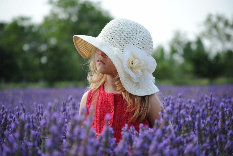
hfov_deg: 16.1
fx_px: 826
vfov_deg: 10.8
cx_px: 116
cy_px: 78
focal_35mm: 128
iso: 100
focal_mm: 85
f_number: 4.2
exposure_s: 1/320
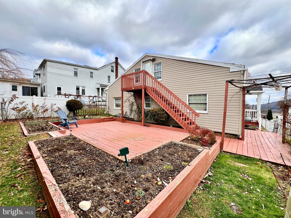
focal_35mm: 13
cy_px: 109
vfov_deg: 89.9
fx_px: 109
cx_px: 146
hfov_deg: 106.2
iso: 32
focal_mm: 1.57
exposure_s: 1/314
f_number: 1.8
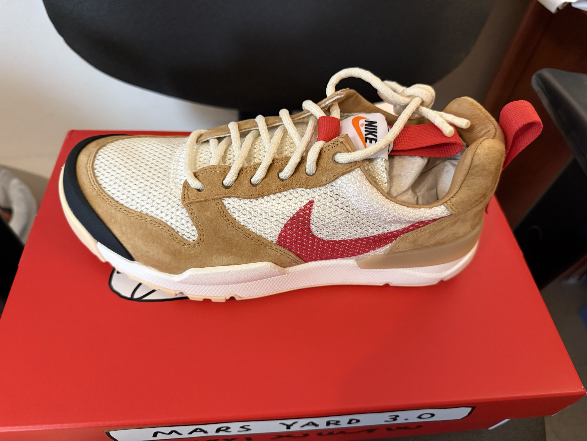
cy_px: 220
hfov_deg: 71.6
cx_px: 294
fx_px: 407
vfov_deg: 56.8
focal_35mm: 24
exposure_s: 1/60
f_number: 1.78
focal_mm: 6.76
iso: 500
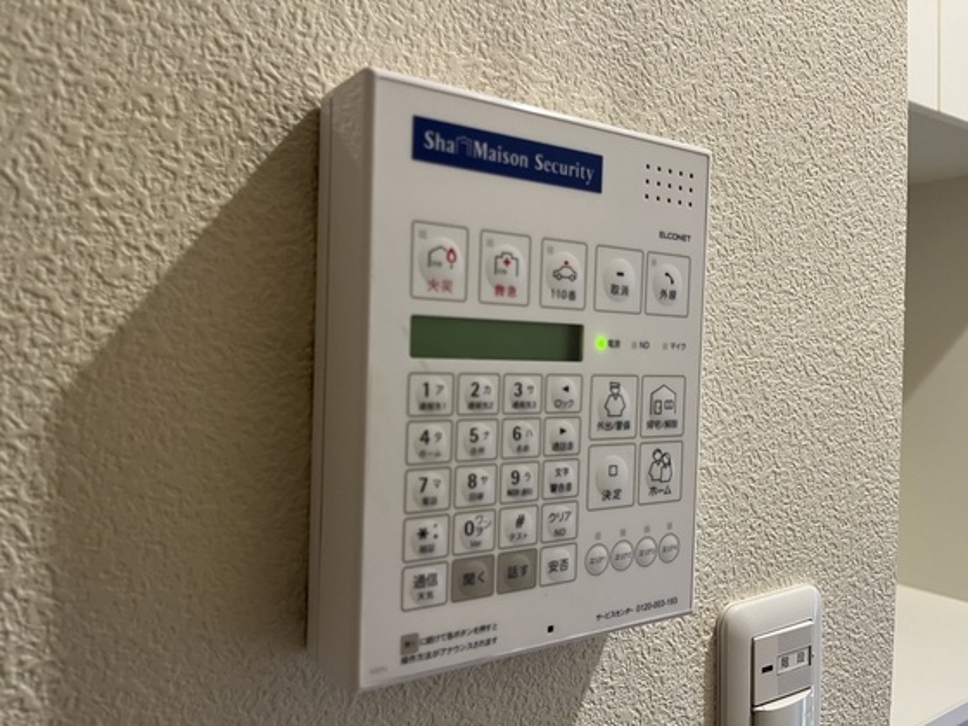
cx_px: 484
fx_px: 727
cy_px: 363
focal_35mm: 26
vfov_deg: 53.1
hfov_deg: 67.3
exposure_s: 1/60
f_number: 1.6
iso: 160
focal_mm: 5.1
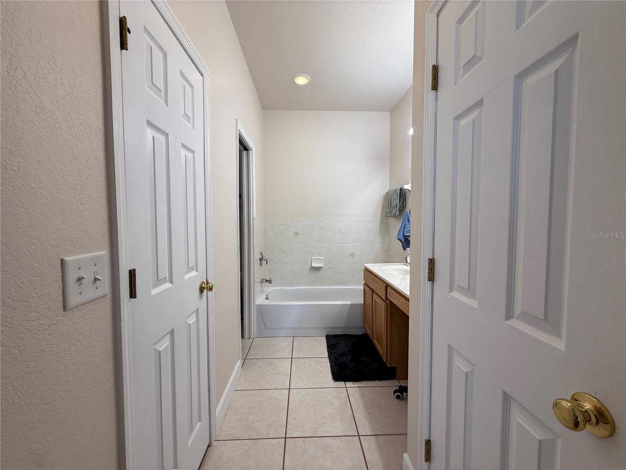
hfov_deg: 102.1
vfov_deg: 85.7
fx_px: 253
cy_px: 235
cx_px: 313
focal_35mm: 14
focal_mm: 2.22
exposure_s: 1/120
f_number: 2.2
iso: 64
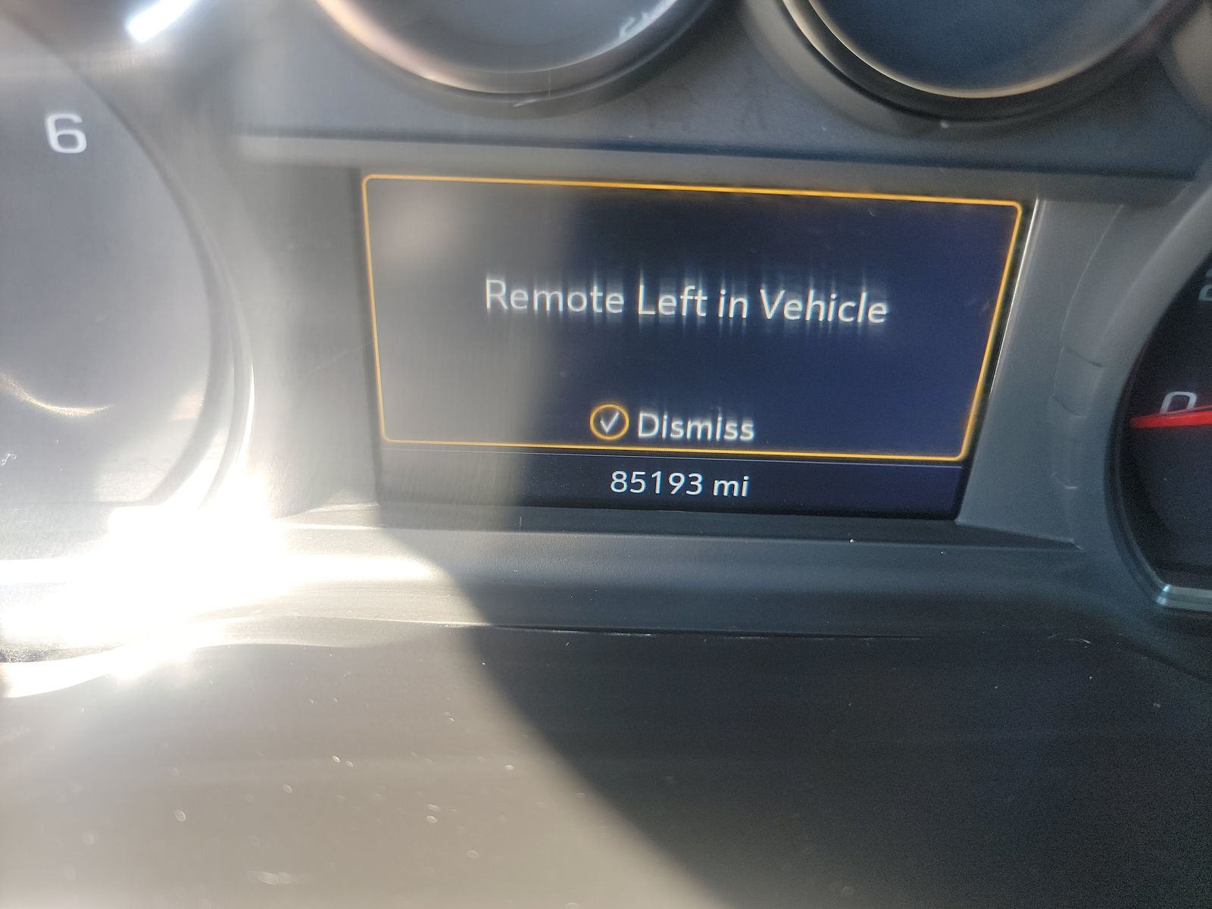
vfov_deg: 56.8
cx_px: 606
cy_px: 454
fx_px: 840
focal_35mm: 24
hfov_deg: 71.6
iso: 86
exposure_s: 1/59
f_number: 1.8
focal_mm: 6.7
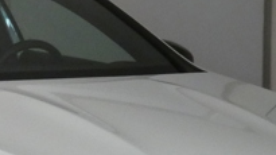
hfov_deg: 9.1
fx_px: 1711
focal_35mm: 234
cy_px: 197
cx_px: -16
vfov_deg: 5.2
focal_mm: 9.9
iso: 500
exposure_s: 1/80
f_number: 4
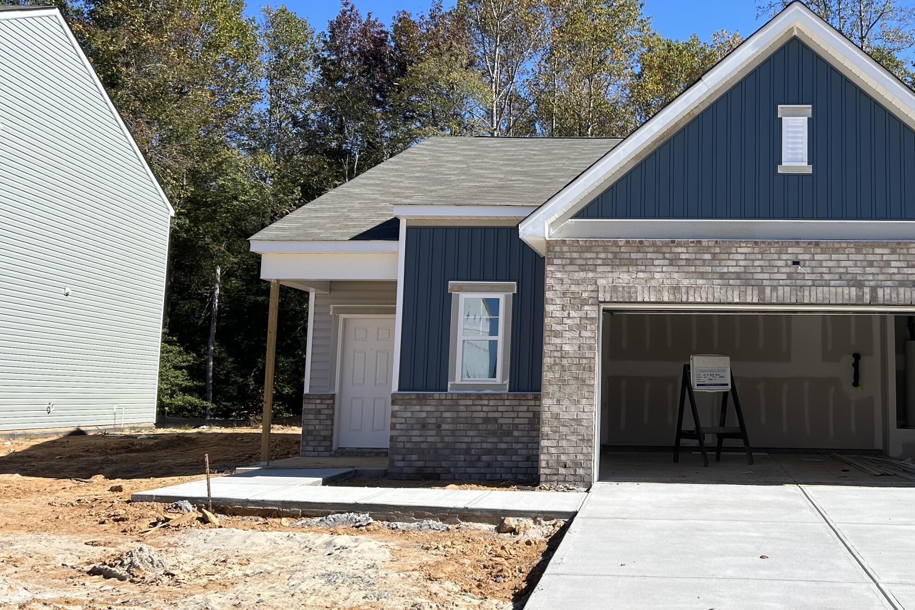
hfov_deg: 45.9
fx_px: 1042
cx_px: 679
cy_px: 249
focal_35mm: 41
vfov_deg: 32.5
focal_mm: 5.7
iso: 50
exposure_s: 1/4274
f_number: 1.5
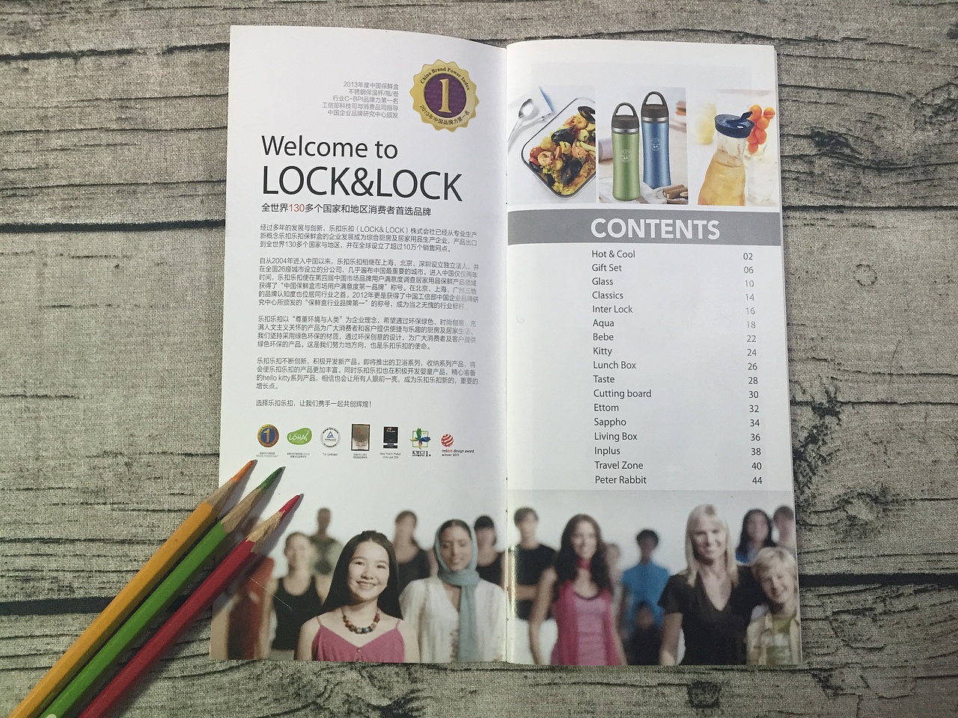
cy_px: 359
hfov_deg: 61.7
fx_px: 803
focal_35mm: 29
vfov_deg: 48.2
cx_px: 479
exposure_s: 1/33
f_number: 2.2
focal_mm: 4.15
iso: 64
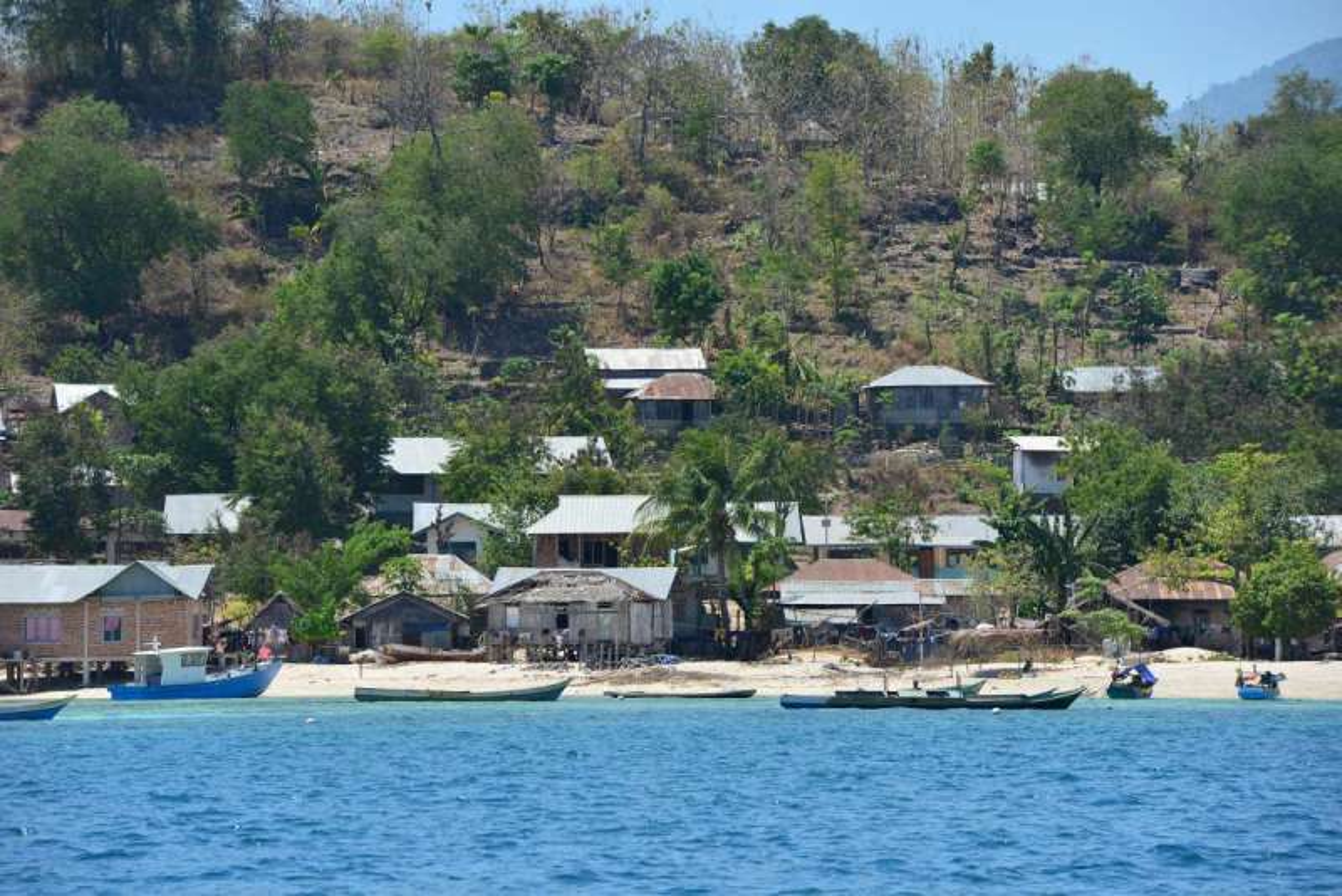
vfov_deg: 7.0
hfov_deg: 10.5
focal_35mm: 195
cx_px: 671
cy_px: 448
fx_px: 7271
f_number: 9
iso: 250
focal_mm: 195
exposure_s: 1/500
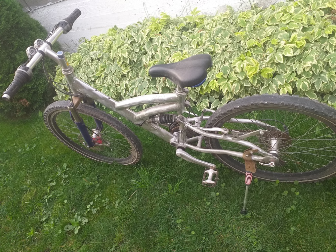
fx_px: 262
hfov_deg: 65.3
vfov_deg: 51.4
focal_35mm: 27
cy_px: 126
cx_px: 168
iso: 40
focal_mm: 3.6
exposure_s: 1/100
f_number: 1.9
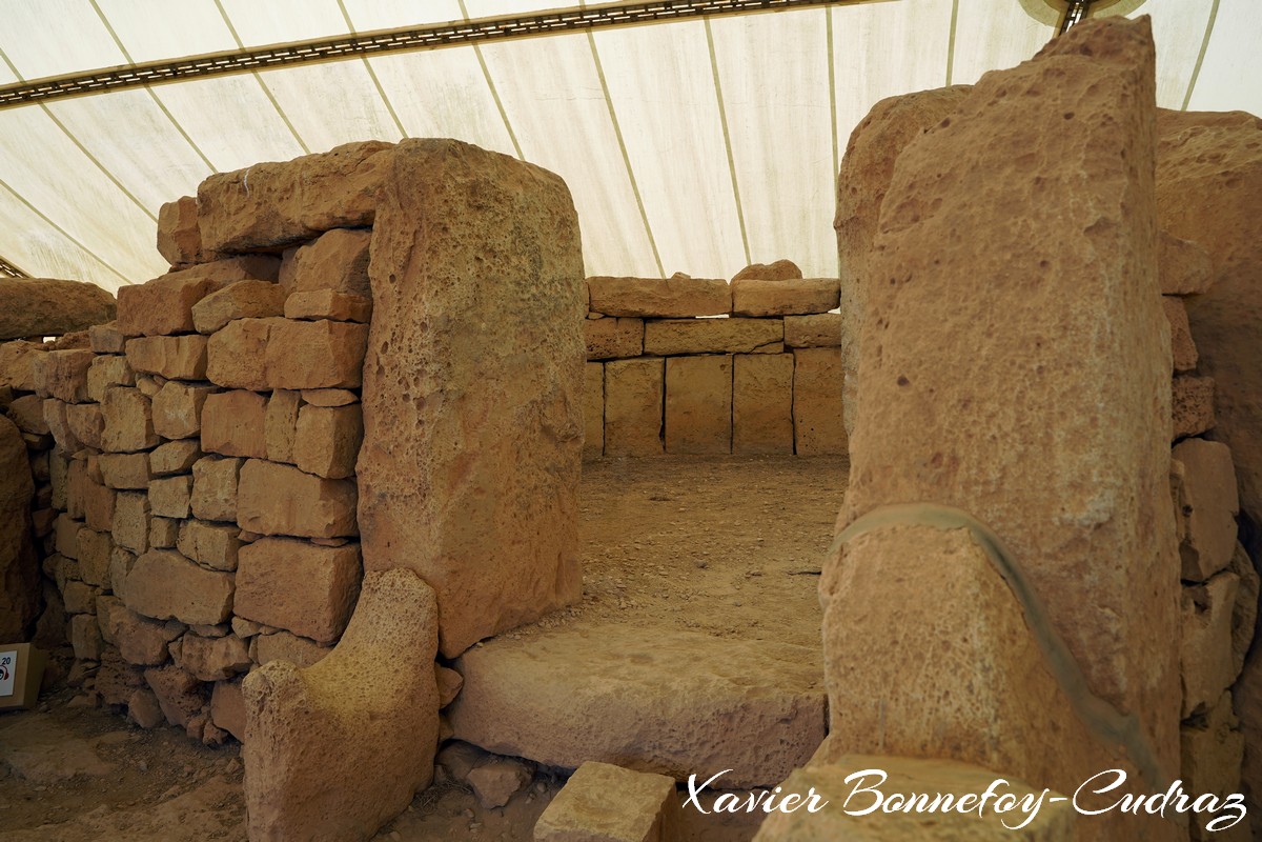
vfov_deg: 42.3
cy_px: 421
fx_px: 1087
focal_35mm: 31
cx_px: 631
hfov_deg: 60.3
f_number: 6.3
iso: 100
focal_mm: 31
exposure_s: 1/200
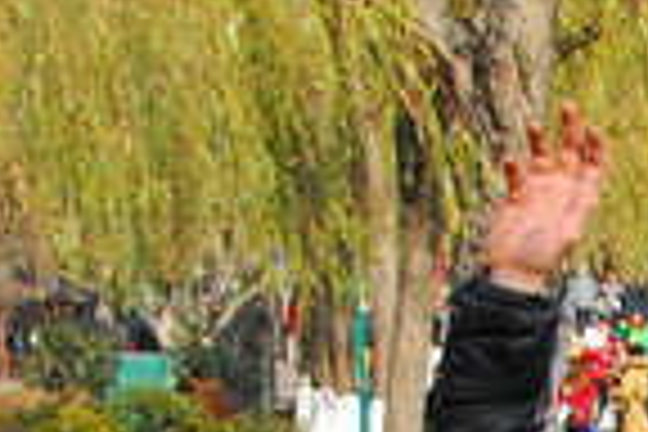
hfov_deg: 7.4
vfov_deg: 5.0
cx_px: 1390
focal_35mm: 267
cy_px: 1116
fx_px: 4806
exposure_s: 1/320
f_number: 9
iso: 320
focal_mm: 32
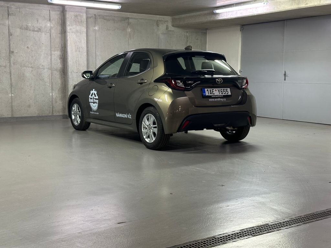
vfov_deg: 30.3
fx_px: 459
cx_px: 166
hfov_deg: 39.7
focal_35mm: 48
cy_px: 124
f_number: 1.78
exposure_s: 1/50
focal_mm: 6.86
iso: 200
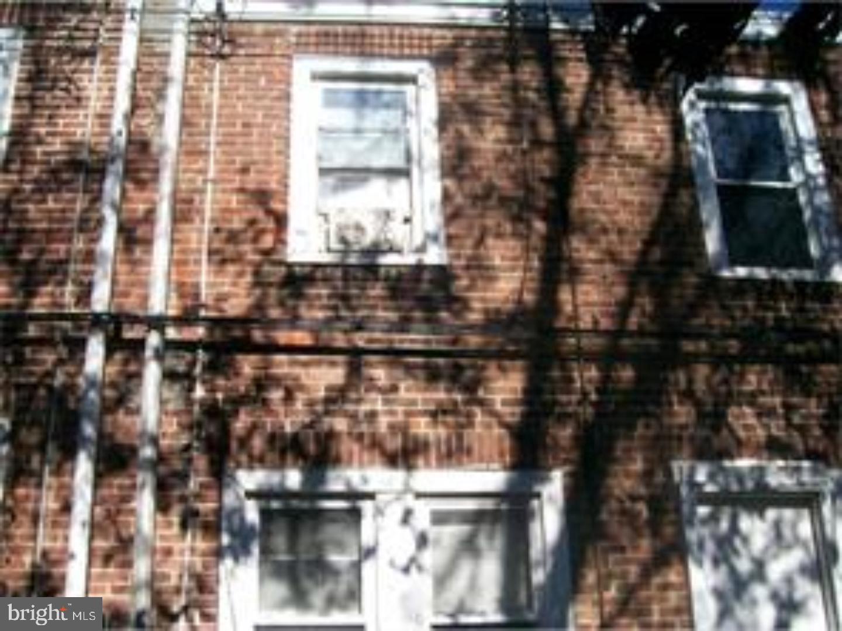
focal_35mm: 36
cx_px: 421
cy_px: 316
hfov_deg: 51.4
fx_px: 876
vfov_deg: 39.7
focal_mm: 6
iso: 80
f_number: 4.8
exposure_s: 1/488
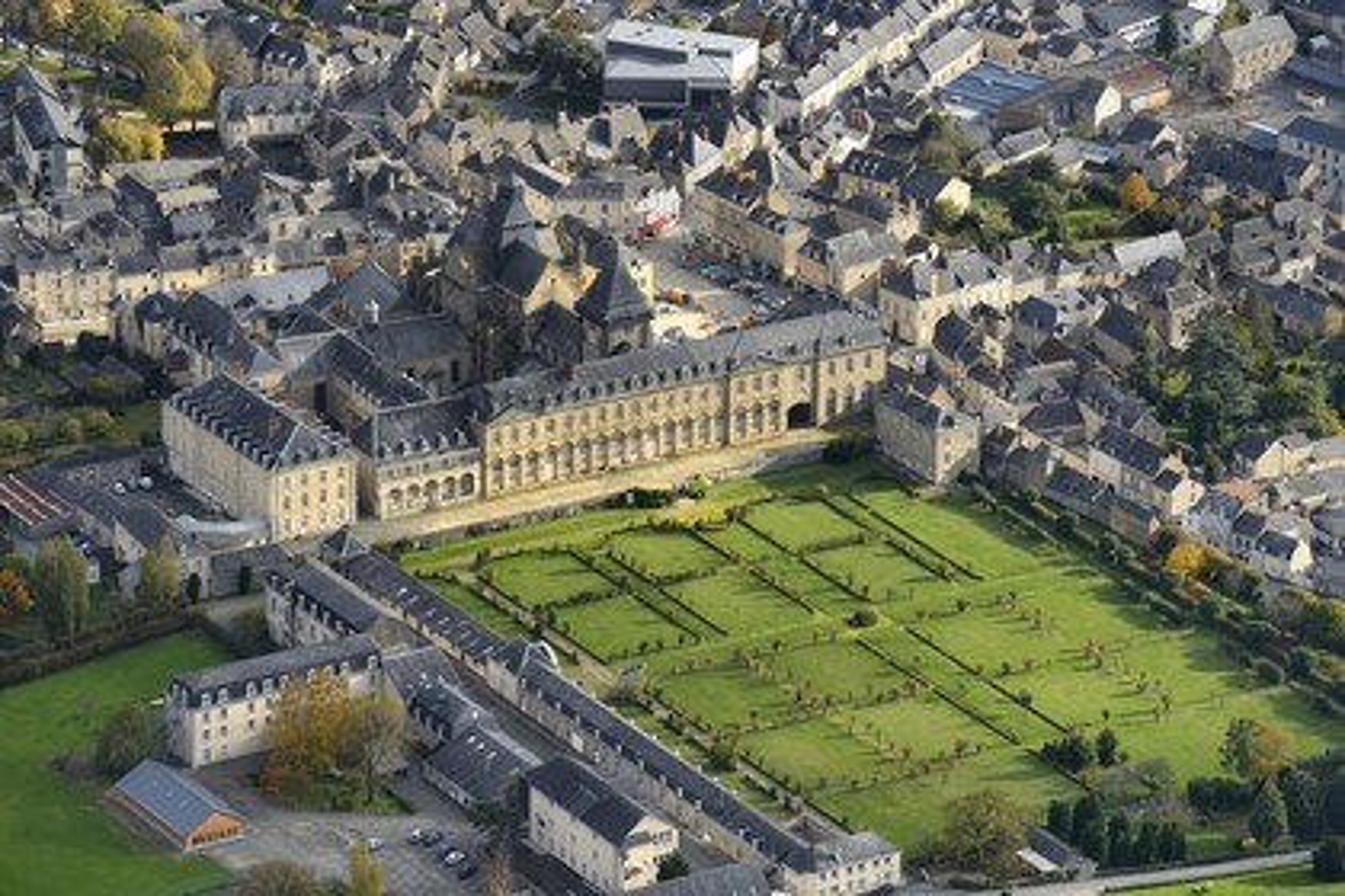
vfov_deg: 7.4
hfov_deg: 11.1
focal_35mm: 185
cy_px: 448
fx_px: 6911
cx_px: 672
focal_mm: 185
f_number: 7.1
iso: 800
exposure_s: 1/1250
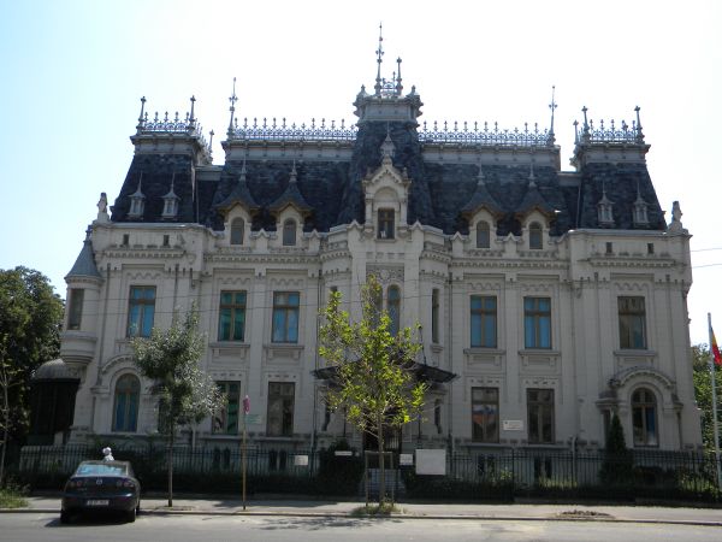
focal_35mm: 36
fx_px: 751
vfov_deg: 39.7
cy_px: 271
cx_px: 361
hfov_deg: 51.4
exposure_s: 1/744
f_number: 3.7
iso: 80
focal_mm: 6.4
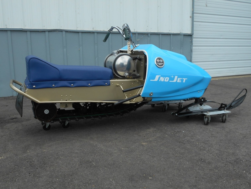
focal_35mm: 32
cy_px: 94
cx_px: 126
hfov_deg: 56.8
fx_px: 232
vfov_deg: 44.2
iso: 80
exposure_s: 1/640
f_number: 3.6
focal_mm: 5.8
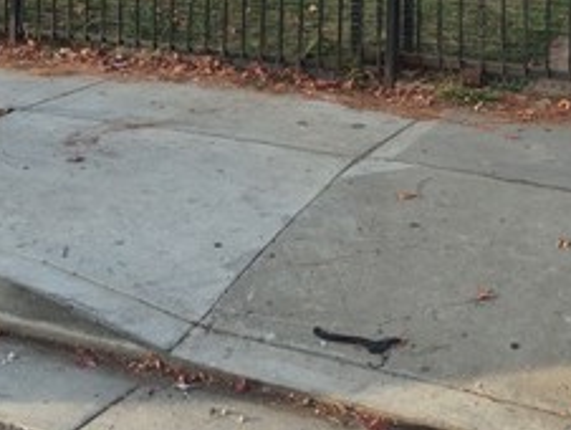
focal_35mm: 65
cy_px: -134
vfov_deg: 20.6
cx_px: 356
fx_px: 1073
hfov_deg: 29.7
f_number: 1.8
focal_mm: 5.4
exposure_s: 1/411
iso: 25
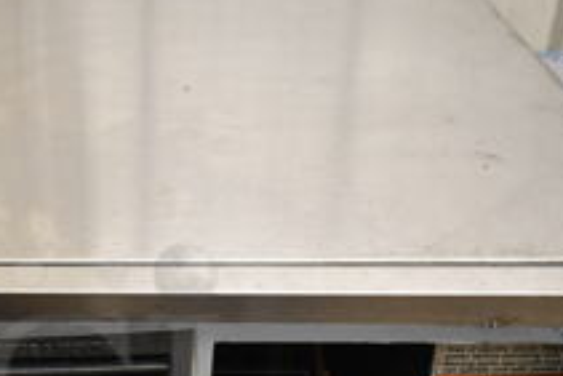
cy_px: 381
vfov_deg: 17.1
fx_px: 1221
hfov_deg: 25.0
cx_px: 29
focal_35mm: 78
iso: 640
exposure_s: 1/30
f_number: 3.5
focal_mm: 18
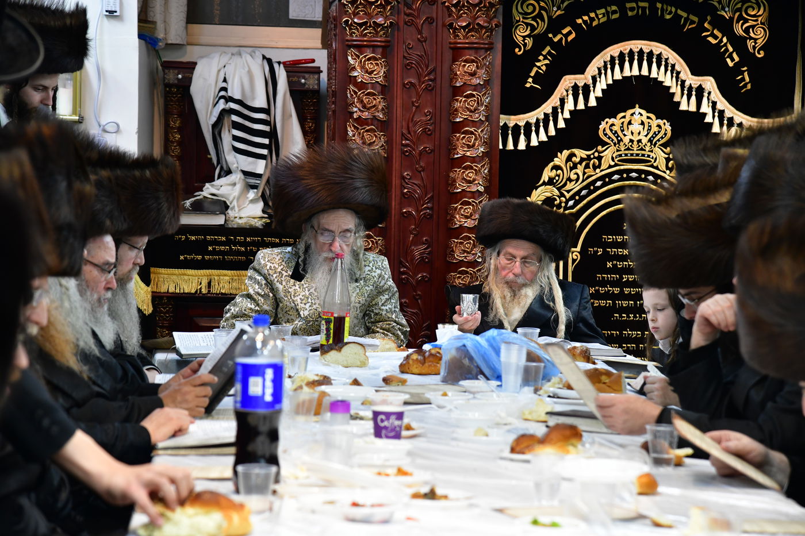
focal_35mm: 120
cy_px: 268
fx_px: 2683
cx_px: 402
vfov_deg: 11.4
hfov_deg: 17.1
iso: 2000
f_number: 5.6
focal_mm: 120
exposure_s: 1/100
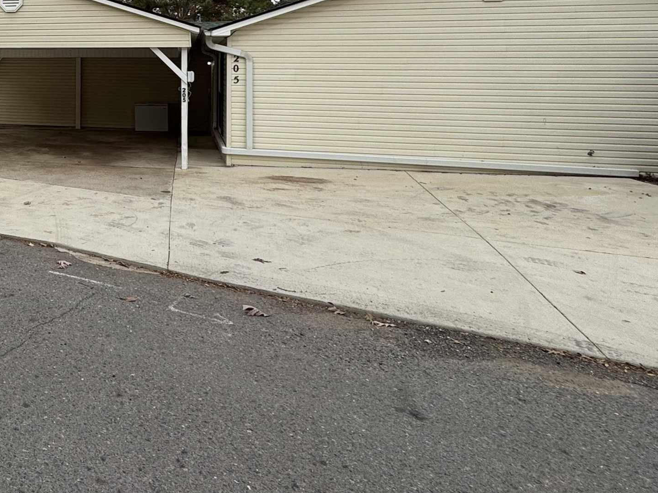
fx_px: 570
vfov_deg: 43.4
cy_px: 65
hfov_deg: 50.3
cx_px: 21
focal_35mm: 30
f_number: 2.2
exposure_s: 1/641
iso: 40
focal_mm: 2.22
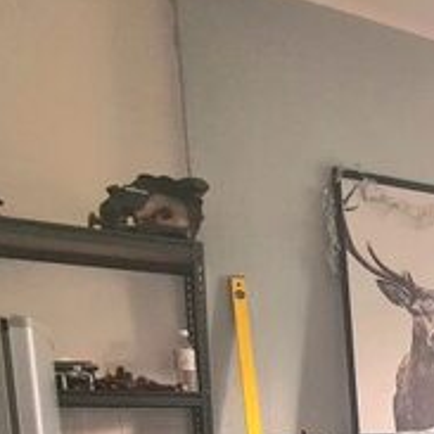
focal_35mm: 44
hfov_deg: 29.7
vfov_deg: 32.8
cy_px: 497
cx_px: 581
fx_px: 624
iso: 320
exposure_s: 1/33
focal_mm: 2.22
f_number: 2.2
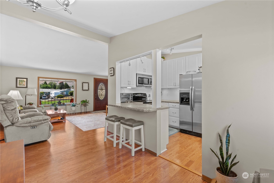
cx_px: 137
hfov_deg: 100.4
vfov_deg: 77.4
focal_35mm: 15
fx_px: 114
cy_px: 92
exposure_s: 1/6
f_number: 8
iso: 200
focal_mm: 15
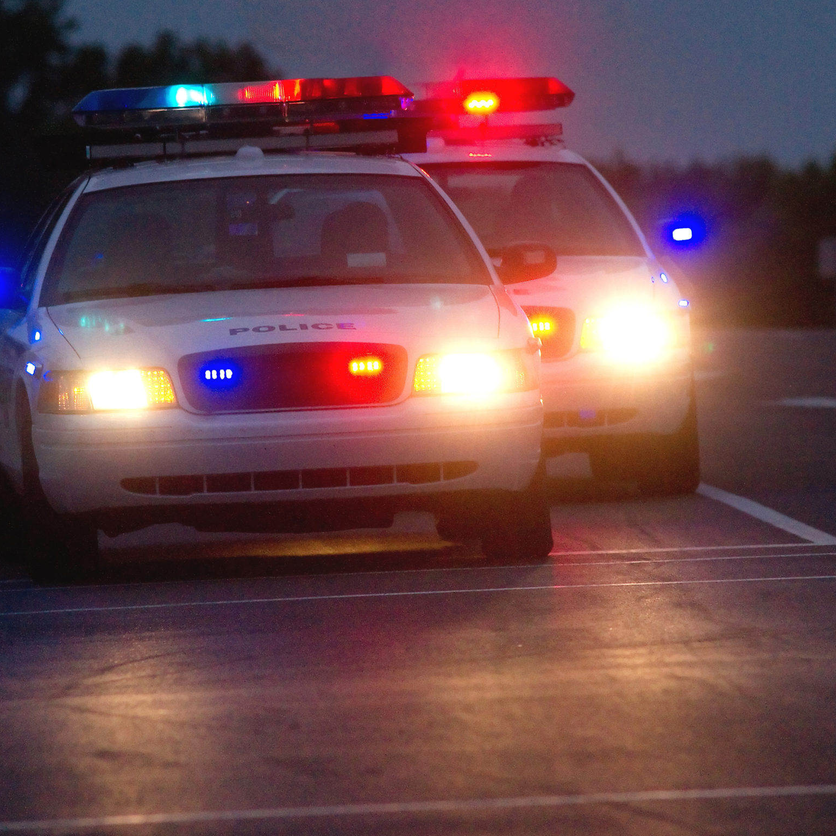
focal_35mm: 424
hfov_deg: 4.1
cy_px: 415
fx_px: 11585
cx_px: 223
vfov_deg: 4.1
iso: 800
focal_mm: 300
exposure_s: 1/500
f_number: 5
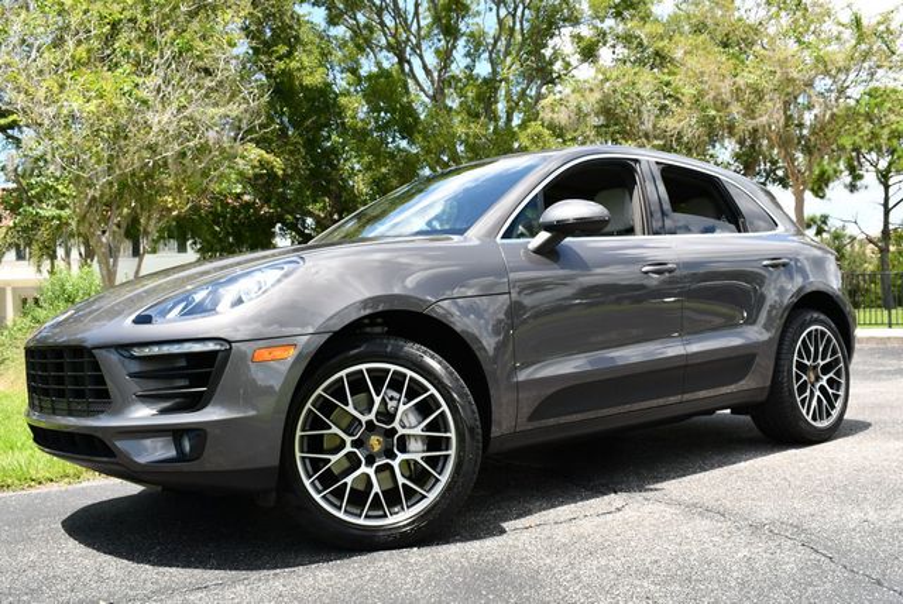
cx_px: 452
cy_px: 302
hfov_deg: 53.1
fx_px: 904
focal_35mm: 36
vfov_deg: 36.9
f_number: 8
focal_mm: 18
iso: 200
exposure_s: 1/250
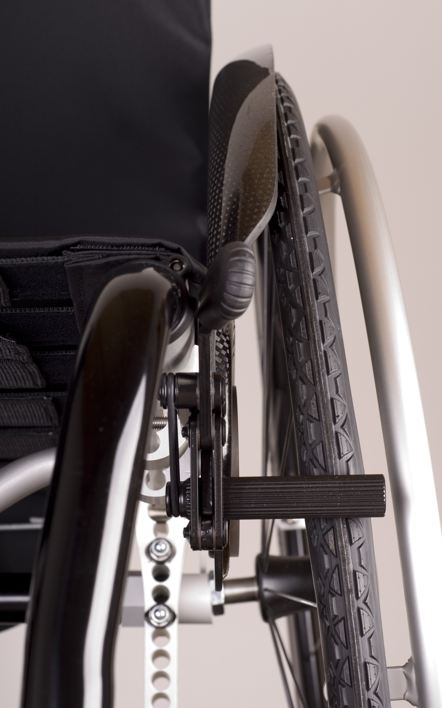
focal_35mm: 77
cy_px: 354
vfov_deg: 26.8
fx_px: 1484
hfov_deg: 16.9
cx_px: 218
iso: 100
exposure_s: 1/250
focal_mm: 50
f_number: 9
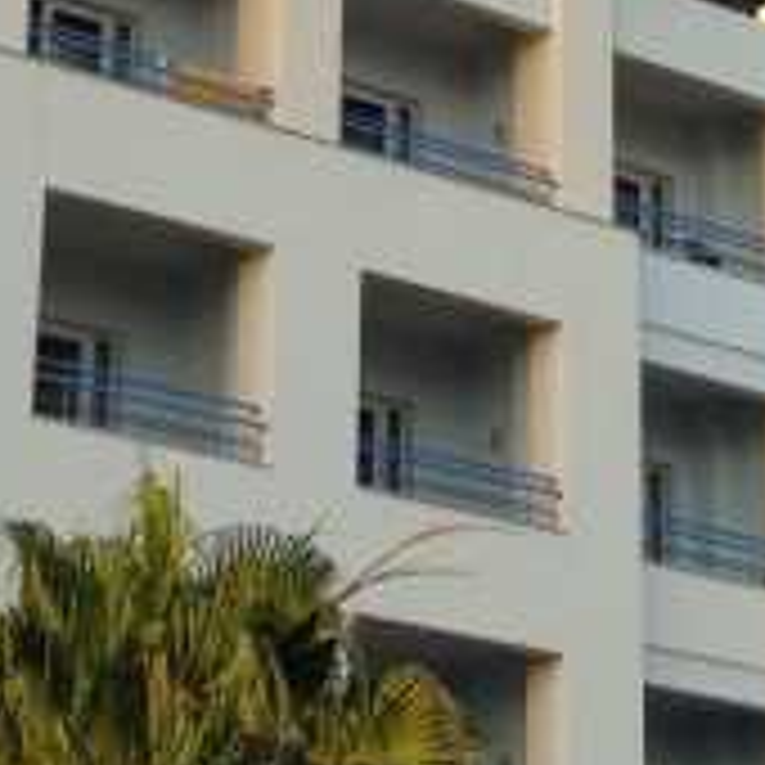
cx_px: 958
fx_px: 4651
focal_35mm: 186
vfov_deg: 9.2
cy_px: -328
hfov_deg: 9.3
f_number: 2.4
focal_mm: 4.28
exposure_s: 1/315
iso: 64
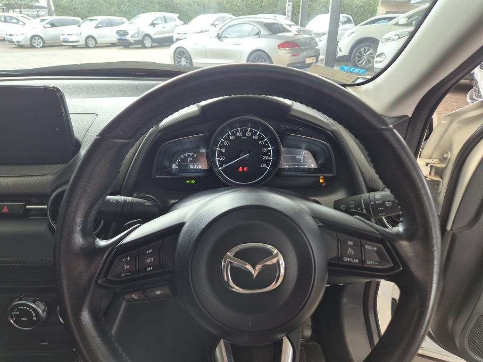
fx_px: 321
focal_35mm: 23
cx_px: 242
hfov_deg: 73.9
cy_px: 181
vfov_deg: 58.9
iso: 200
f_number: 1.8
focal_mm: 5.4
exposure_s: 1/180
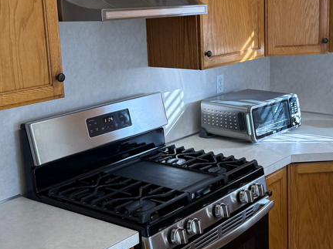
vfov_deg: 25.5
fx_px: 548
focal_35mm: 57
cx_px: 209
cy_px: 87
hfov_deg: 33.6
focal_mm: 6.76
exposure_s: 1/240
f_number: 1.78
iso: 125
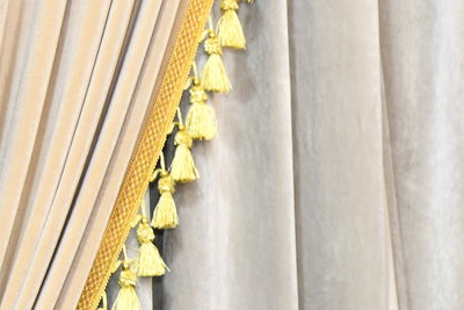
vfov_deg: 6.8
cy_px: 280
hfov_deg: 9.7
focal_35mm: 203
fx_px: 2617
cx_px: 810
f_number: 5.6
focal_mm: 58
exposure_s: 1/100
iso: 800
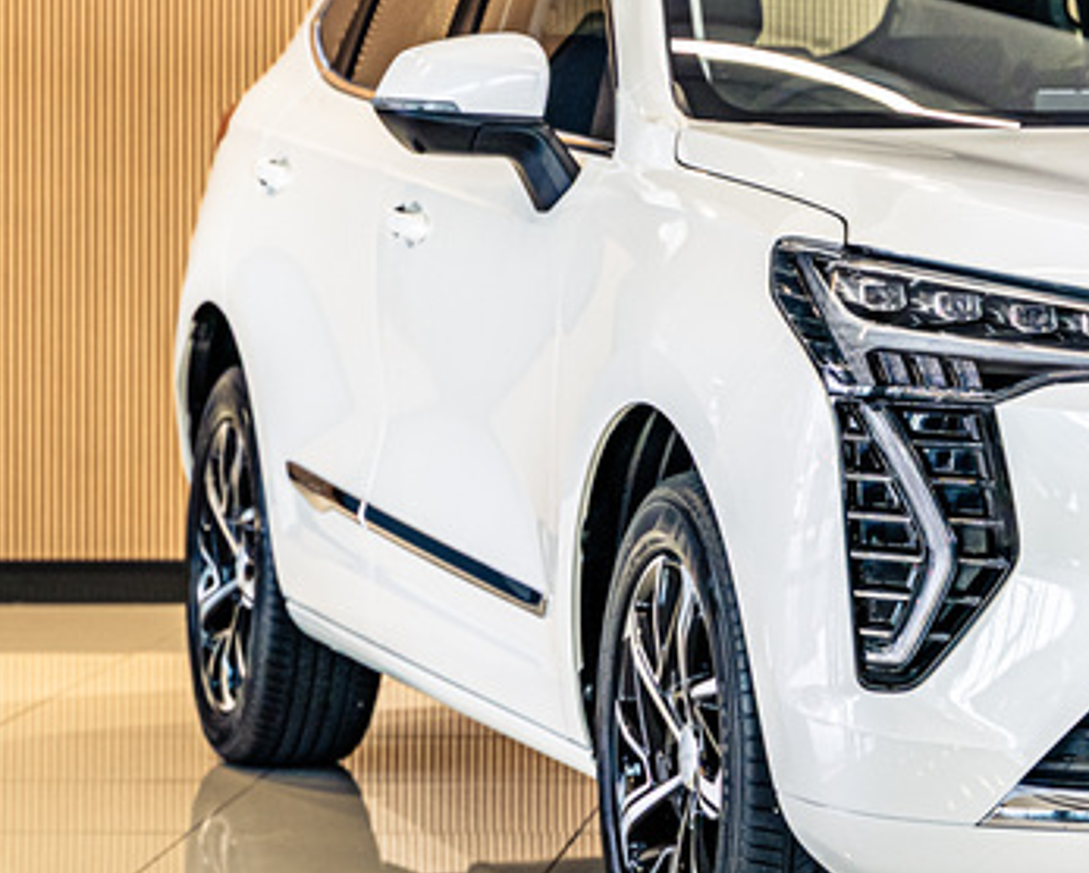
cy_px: 113
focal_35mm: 152
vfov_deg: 10.1
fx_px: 4902
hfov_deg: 12.5
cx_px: 1182
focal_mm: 55
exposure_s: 1/125
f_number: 4
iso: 400
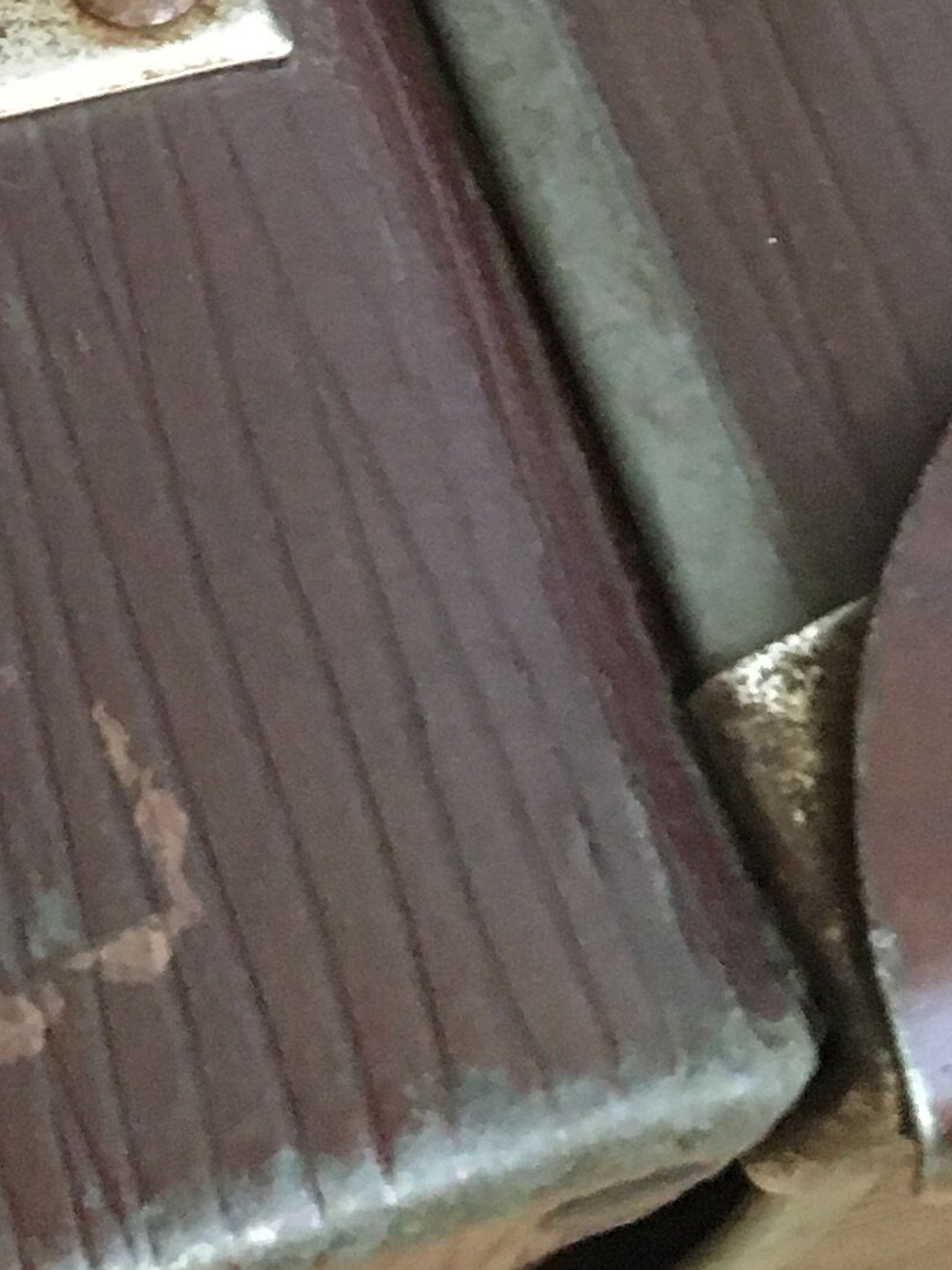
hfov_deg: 13.1
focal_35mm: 108
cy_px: -417
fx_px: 3961
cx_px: -352
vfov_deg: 17.1
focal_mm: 4.15
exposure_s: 1/25
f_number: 2.2
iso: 200
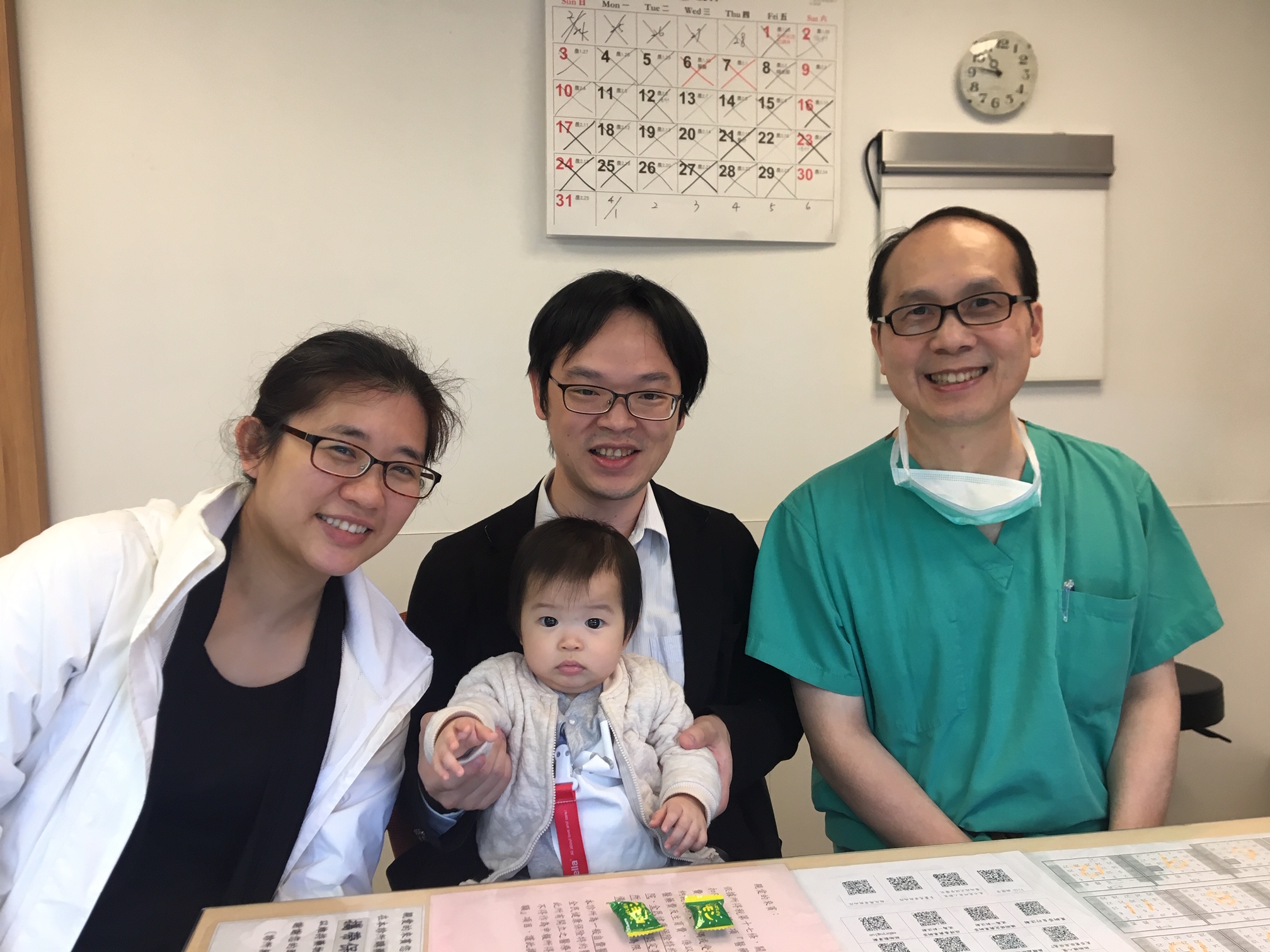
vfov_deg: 48.2
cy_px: 476
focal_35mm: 29
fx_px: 1064
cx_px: 635
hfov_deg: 61.7
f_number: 2.2
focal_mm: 4.15
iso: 25
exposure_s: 1/30
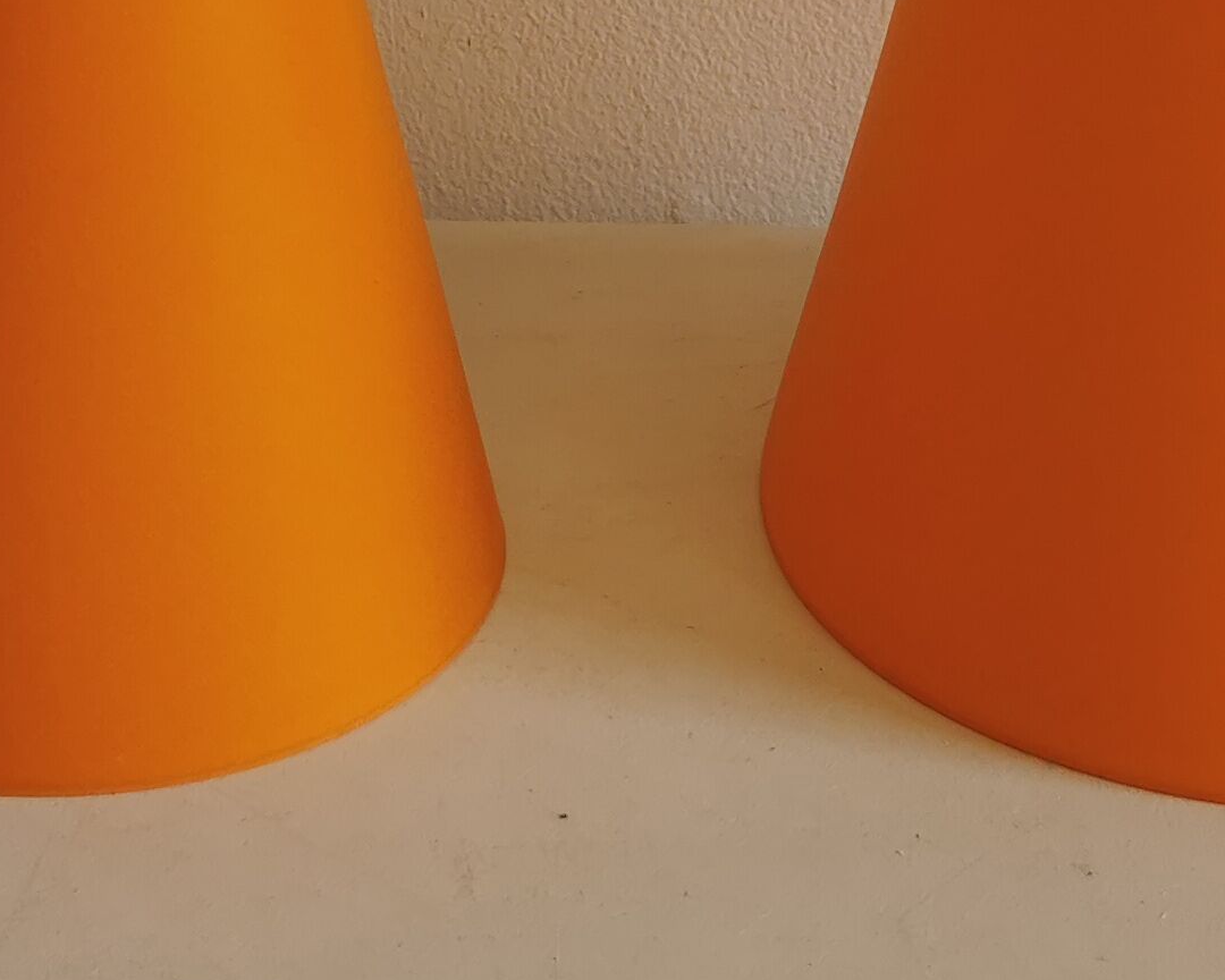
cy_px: -233
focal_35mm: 89
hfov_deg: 21.5
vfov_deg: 16.5
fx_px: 3227
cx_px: 608
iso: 50
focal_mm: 5.56
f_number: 1.6
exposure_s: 1/413
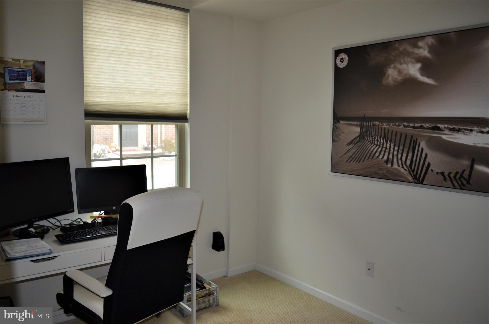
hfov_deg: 67.5
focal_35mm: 27
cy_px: 162
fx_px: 366
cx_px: 244
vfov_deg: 47.7
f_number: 3.5
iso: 400
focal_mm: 18
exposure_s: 1/80
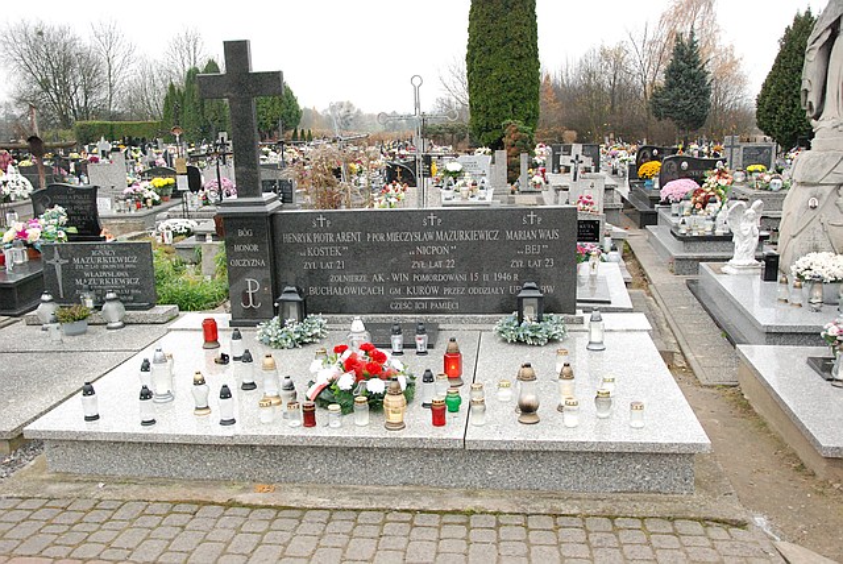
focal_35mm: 33
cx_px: 422
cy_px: 282
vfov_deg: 40.0
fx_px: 773
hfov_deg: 57.2
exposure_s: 1/250
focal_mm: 22
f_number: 4.5
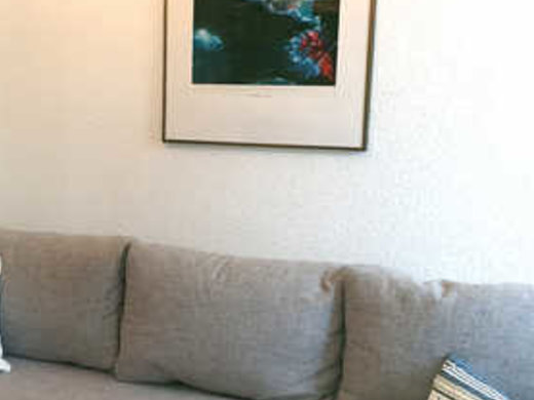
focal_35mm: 60
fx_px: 926
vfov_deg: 24.4
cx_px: 164
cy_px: 236
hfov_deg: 31.8
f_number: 2.4
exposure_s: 1/50
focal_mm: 4.3
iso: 80
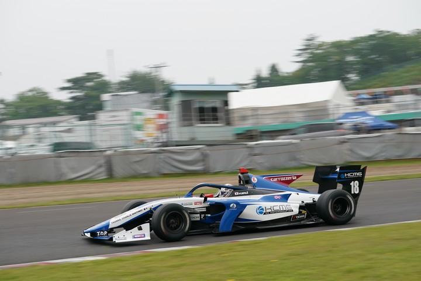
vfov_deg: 14.3
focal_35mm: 96
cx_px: 210
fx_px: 1123
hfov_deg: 21.2
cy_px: 140
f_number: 7.1
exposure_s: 1/320
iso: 320
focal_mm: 96
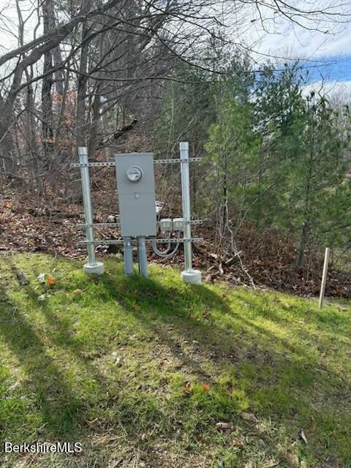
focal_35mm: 24
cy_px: 234
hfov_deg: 56.8
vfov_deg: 71.6
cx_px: 176
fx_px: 324
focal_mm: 6.76
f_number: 1.78
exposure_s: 1/1192
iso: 100
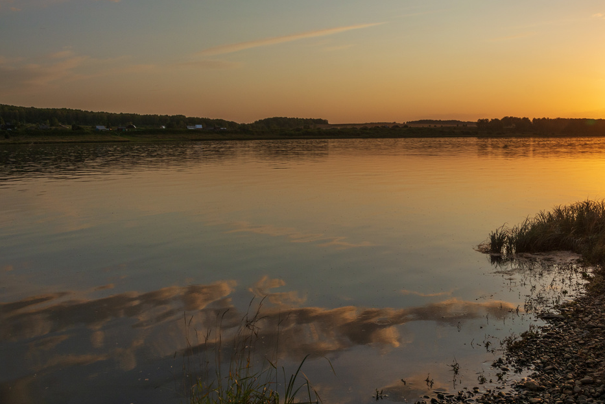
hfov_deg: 52.8
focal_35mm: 36
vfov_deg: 36.9
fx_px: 605
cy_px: 198
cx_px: 358
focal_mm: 16
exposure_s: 1/200
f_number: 11
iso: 100
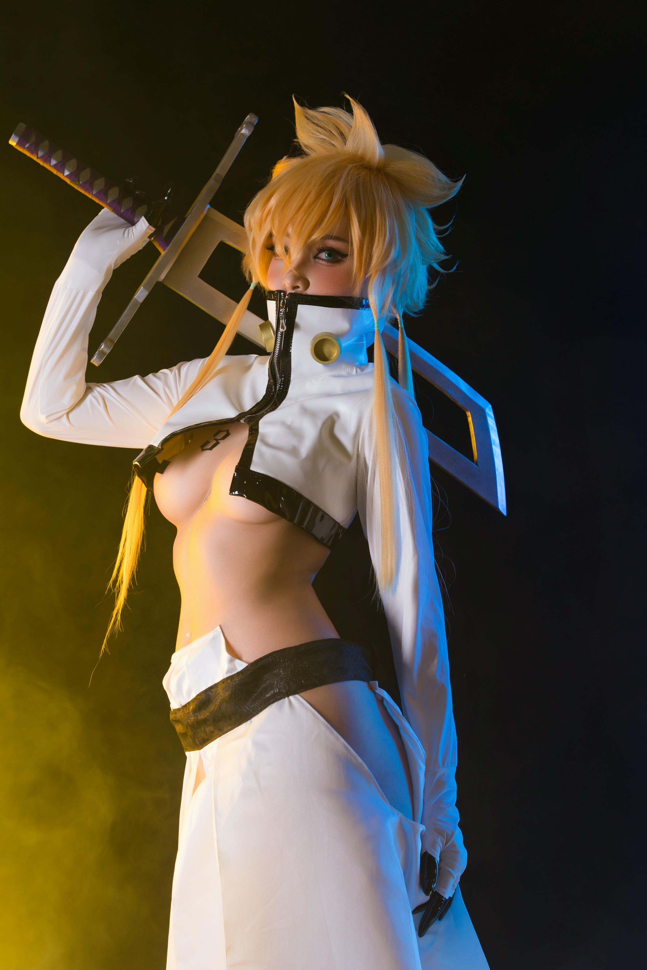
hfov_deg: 25.1
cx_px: 316
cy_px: 479
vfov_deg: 36.9
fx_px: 1454
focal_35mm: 54
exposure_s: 1/100
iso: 400
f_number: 5
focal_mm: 51.9
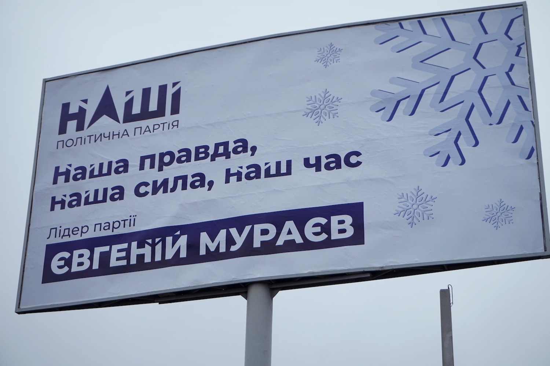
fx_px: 962
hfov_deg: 31.9
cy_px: 183
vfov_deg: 21.6
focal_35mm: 63
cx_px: 275
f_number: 5.6
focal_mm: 42
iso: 100
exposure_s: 1/125
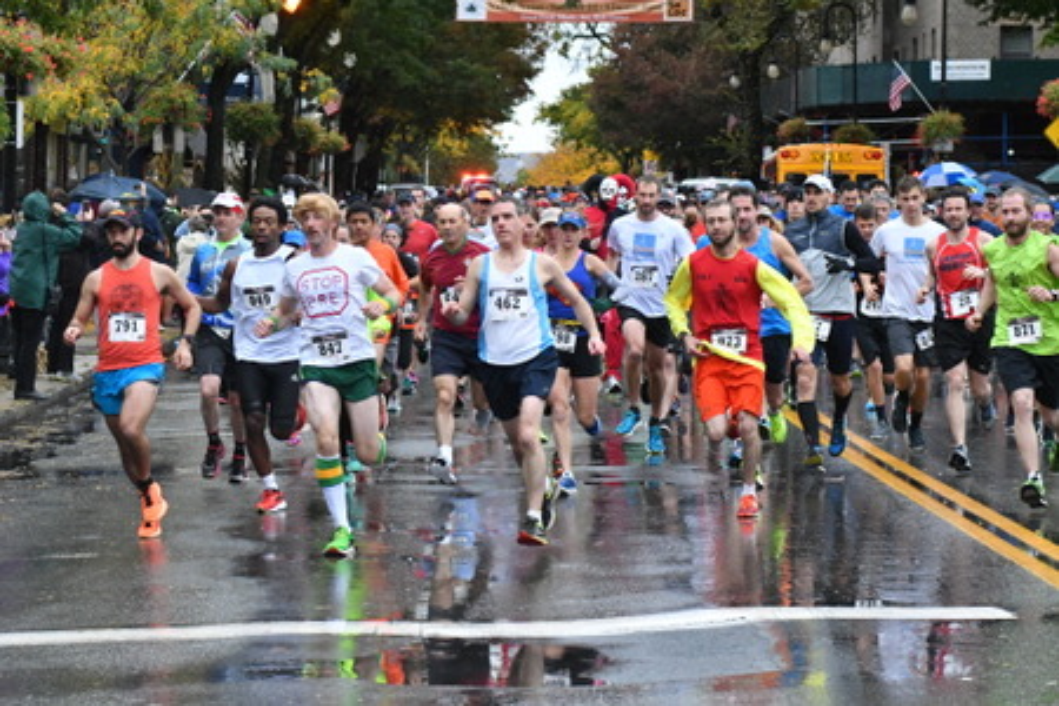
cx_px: 530
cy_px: 353
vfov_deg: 11.4
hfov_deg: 17.1
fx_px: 3530
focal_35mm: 120
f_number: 7.1
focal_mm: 80
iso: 3200
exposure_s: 1/400
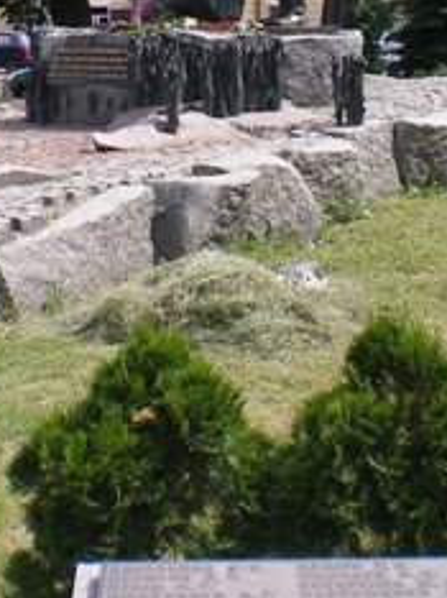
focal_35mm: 104
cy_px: 118
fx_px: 1794
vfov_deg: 18.7
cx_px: 169
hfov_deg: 14.2
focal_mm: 6.3
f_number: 4.6
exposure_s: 1/320
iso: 64
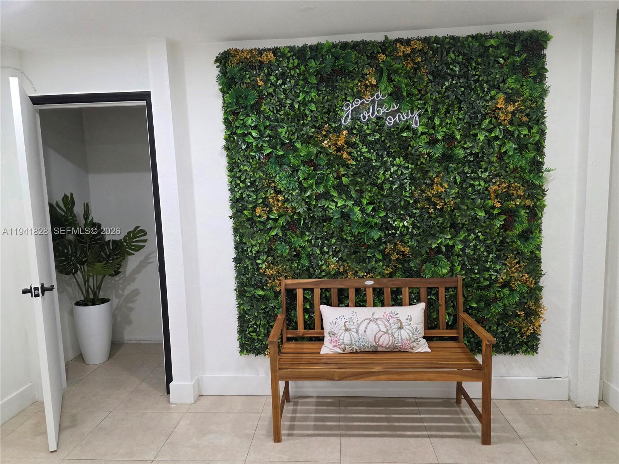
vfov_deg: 58.9
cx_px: 310
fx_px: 411
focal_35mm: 23
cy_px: 232
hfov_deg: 73.9
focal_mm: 6.3
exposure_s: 1/120
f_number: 1.7
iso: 500
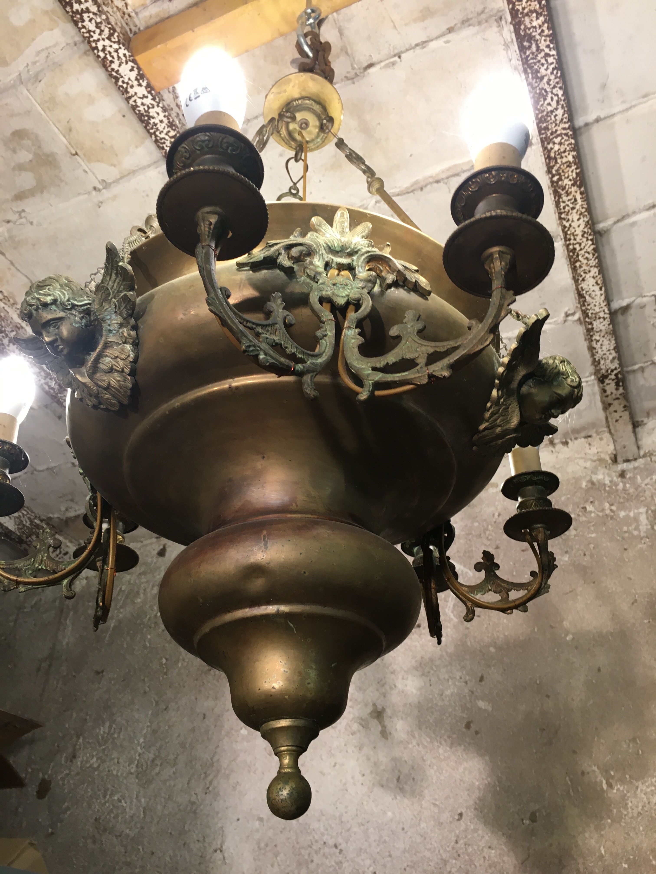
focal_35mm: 29
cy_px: 437
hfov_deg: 48.2
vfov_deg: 61.7
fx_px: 733
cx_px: 328
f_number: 2.2
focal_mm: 4.15
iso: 64
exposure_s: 1/33
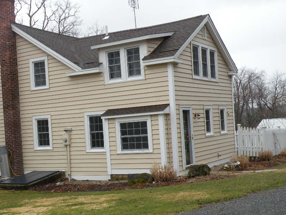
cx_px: 109
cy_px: 117
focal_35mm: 55
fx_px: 454
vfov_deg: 26.5
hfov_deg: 34.8
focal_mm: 7.4
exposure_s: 1/104
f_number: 4
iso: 64
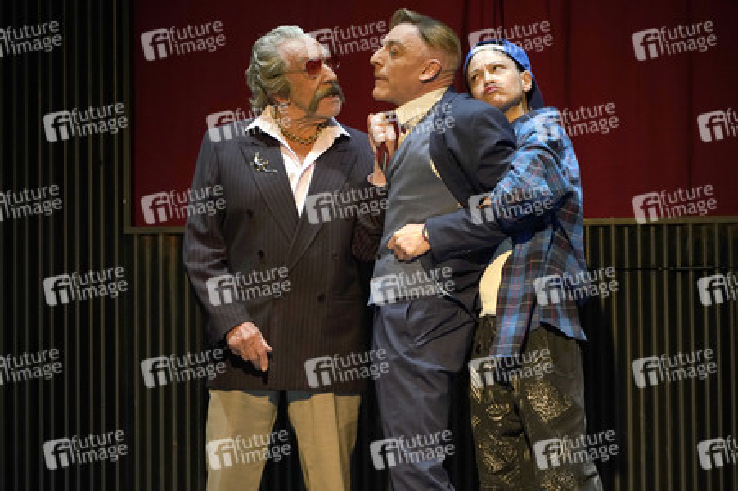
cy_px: 246
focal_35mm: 154
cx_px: 369
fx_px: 3155
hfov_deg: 13.3
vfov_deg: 8.9
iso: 2000
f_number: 5.6
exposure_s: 1/200
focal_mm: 154
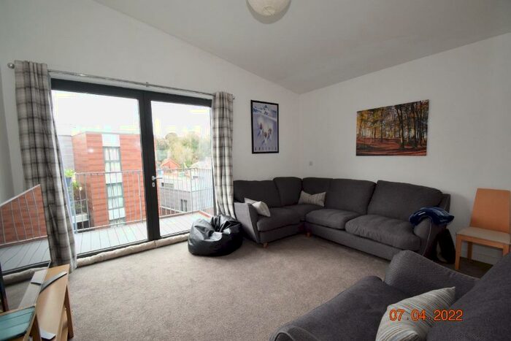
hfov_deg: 100.4
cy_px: 170
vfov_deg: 77.4
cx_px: 256
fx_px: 213
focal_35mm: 15
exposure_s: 1/125
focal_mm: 10
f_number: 5.6
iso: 800
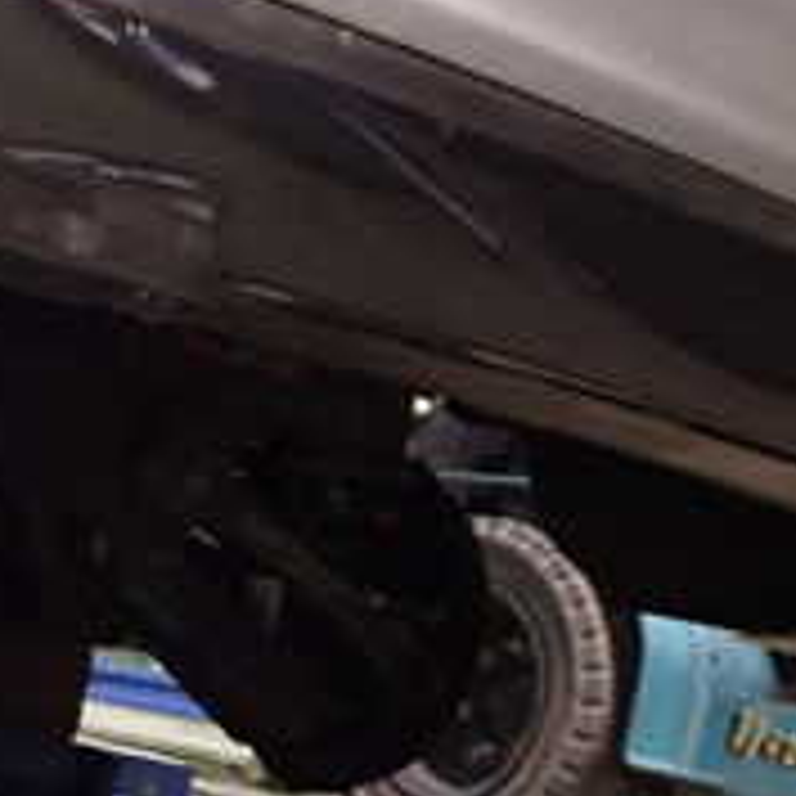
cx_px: -49
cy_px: 553
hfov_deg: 18.6
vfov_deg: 19.2
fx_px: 2341
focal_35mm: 90
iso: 800
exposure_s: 1/13
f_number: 2.3
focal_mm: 5.4
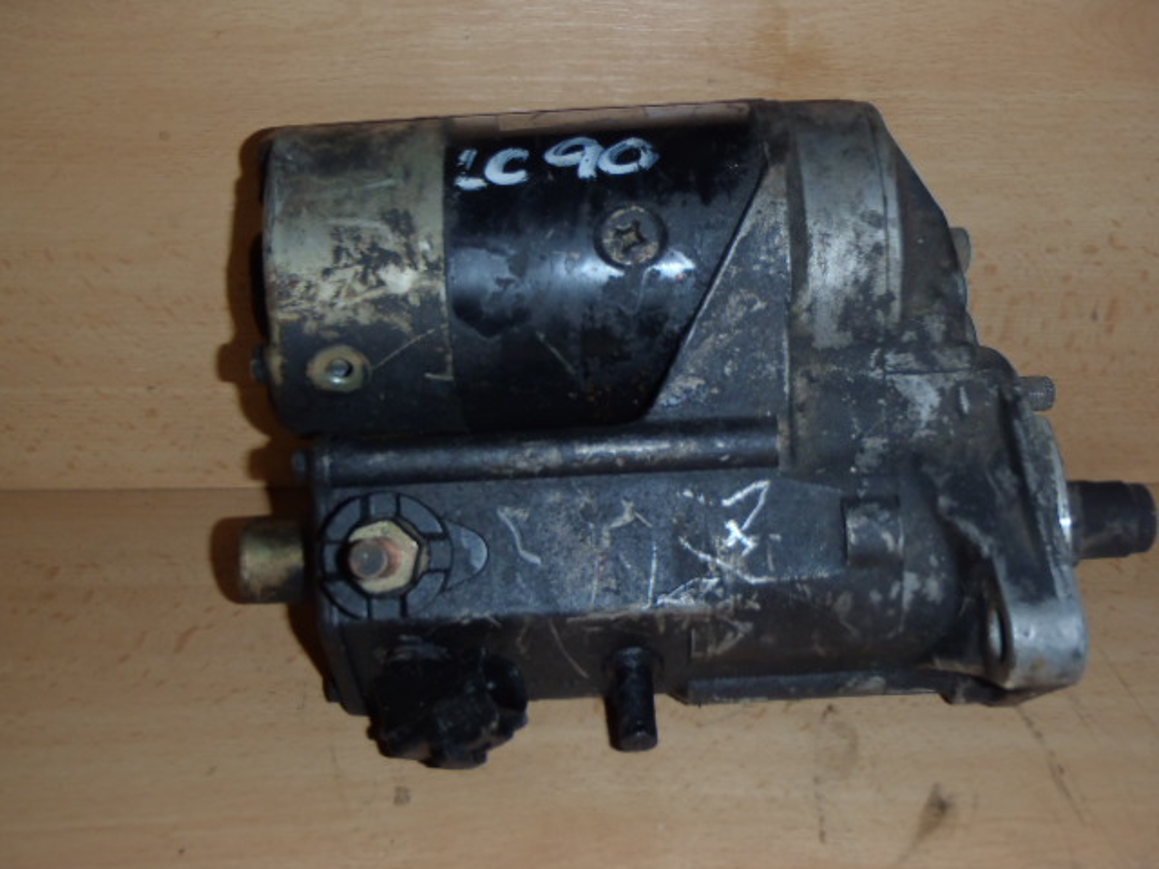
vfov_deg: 37.7
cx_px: 580
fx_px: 1272
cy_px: 434
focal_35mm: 38
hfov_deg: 49.0
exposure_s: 1/40
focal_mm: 6.83
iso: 100
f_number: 4.6
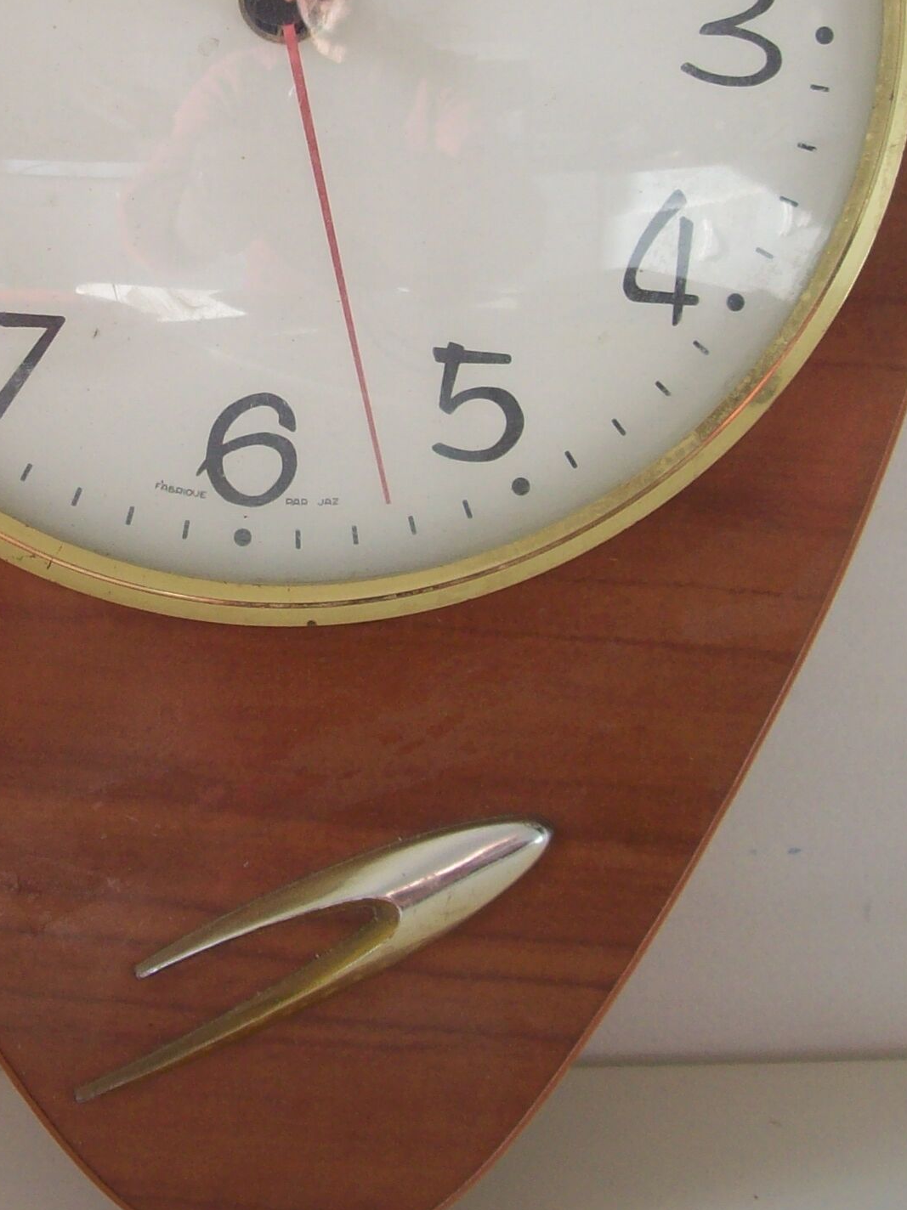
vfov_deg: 26.6
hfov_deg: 20.3
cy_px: 255
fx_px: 2517
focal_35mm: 72
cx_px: 246
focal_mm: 6
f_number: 2.7
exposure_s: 1/122
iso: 80
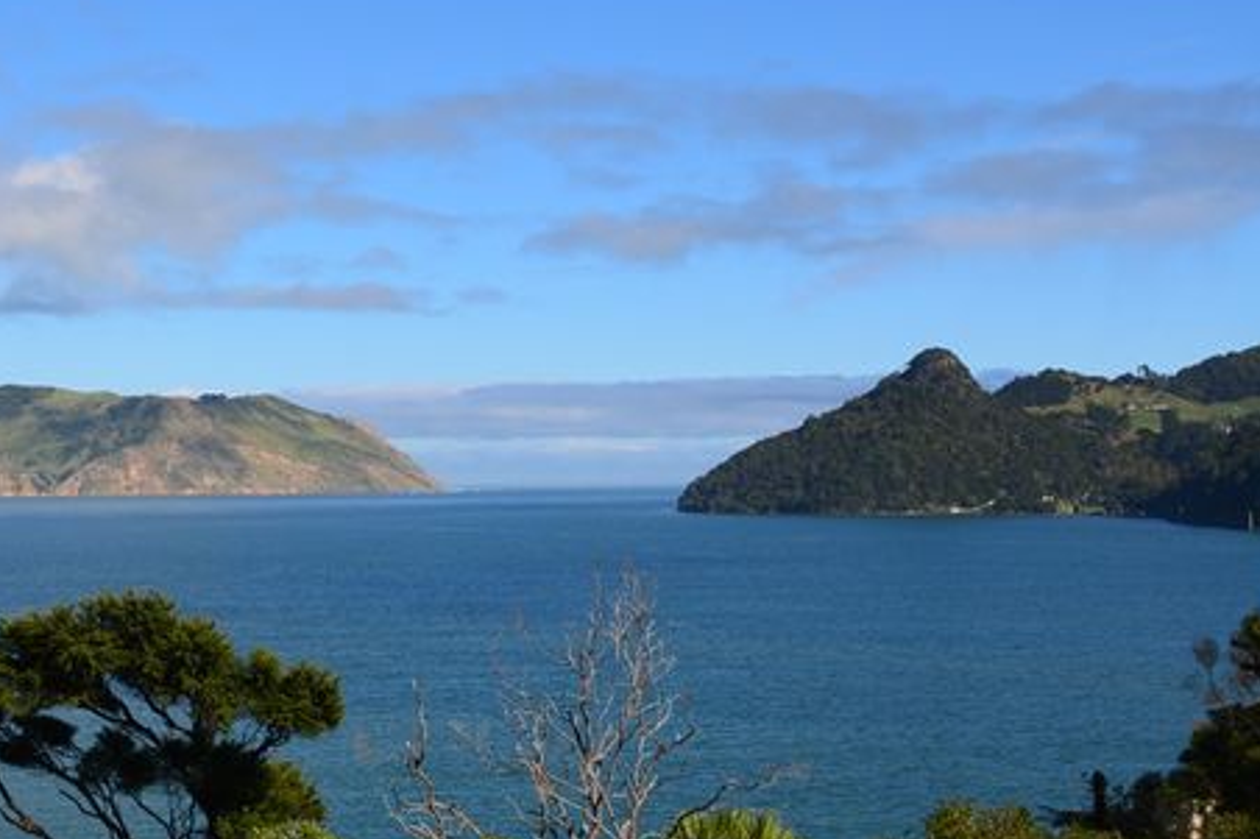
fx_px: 2409
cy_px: 452
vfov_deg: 19.8
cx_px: 212
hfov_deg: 28.5
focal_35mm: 69
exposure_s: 1/160
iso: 100
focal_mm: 27
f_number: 11
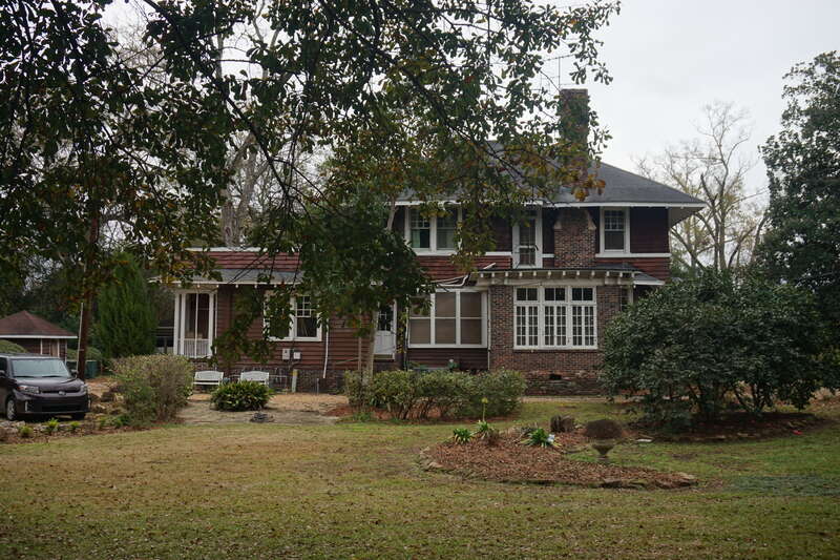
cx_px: 420
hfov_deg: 49.6
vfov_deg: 34.2
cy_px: 280
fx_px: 910
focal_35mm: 39
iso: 100
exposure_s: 1/80
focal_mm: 26
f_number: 6.3
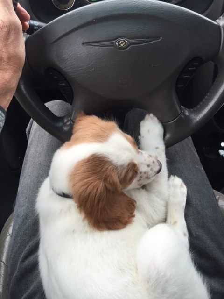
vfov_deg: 61.7
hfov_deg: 48.2
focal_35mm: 29
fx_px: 250
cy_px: 150
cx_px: 112
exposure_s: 1/40
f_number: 2.2
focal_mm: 4.15
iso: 32
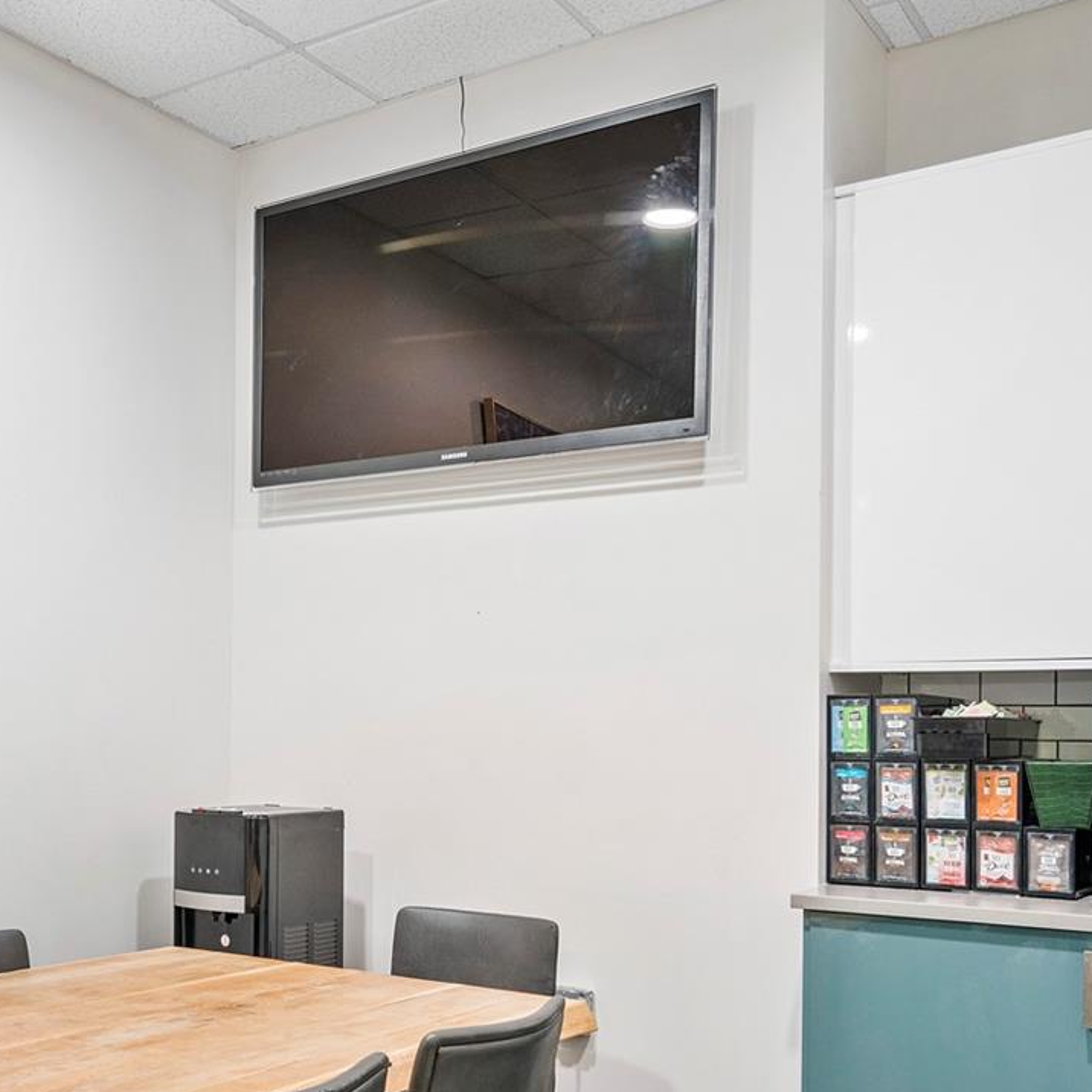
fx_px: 1356
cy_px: 717
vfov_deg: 43.3
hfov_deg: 42.9
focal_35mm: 38
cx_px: 319
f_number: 8
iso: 640
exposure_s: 1/6
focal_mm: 20
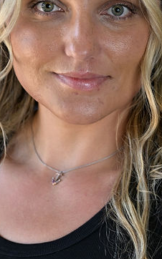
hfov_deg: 9.7
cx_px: 104
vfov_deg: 15.5
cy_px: 108
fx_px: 954
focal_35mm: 135
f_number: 4
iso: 200
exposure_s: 1/125
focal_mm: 50
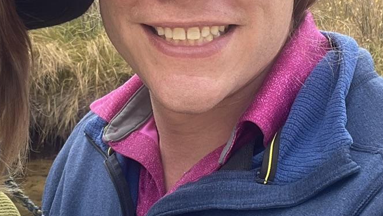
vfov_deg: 15.5
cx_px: 157
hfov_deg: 27.5
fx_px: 782
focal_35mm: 77
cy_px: 25
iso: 32
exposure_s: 1/121
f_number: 2.2
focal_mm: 2.71
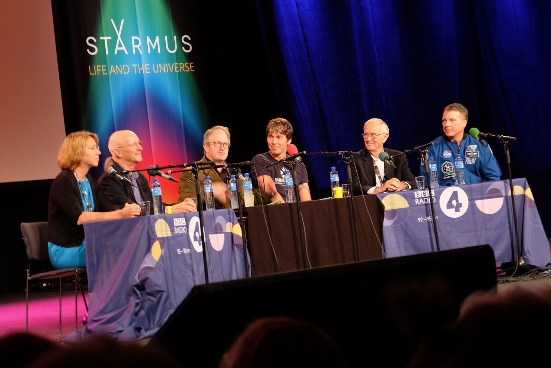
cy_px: 184
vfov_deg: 16.5
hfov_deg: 24.5
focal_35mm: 83
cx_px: 276
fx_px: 1270
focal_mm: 55
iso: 800
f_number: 4
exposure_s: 1/15
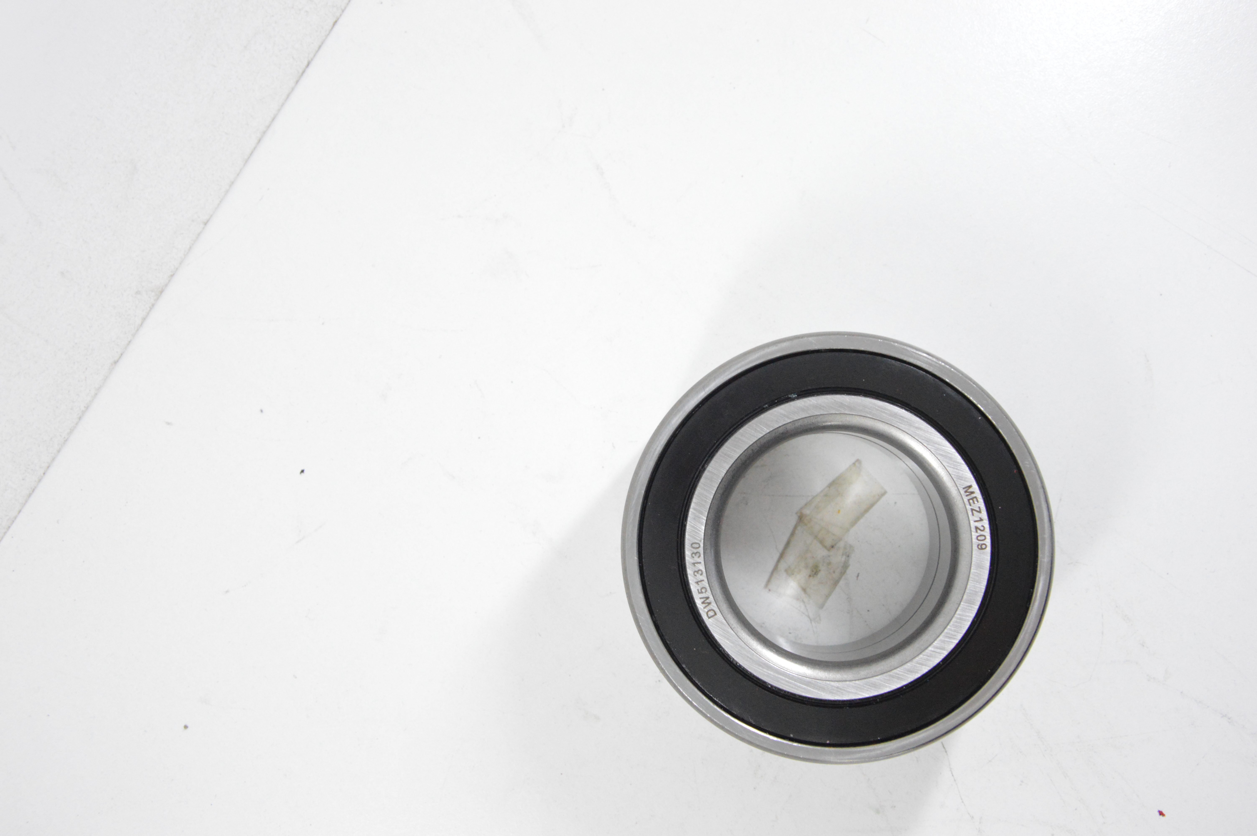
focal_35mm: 51
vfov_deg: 26.4
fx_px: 1779
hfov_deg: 38.9
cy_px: 418
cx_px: 628
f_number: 7.1
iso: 3200
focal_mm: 34
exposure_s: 1/100
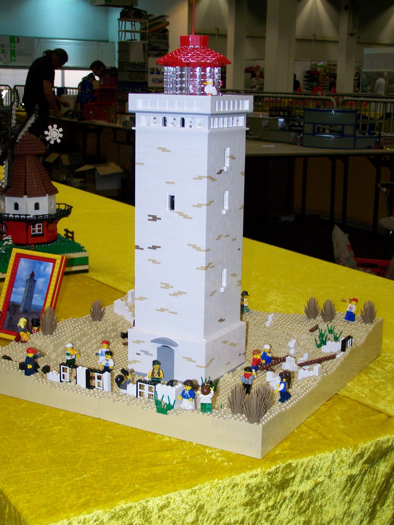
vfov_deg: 32.7
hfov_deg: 24.8
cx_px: 197
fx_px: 894
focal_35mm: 59
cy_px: 262
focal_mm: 9.8
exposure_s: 1/60
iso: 160
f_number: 3.1
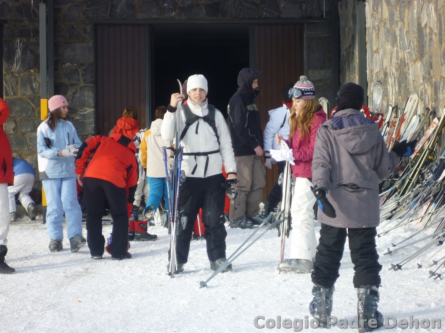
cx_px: 222
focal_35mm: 128
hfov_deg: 15.4
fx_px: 1645
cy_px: 166
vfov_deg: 11.6
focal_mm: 22.8
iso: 100
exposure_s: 1/100
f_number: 5.8
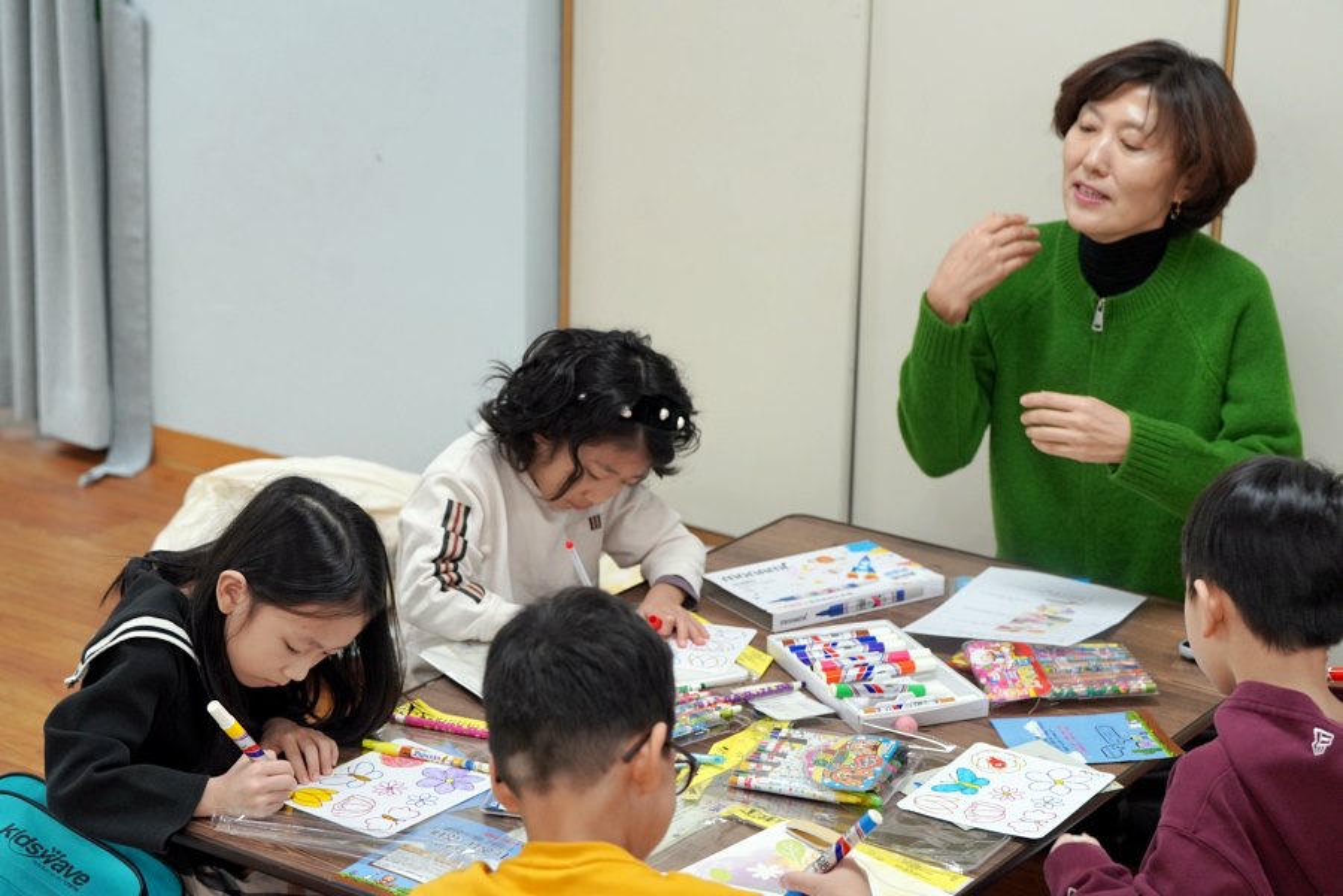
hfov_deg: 28.8
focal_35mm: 70
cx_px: 672
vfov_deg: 19.5
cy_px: 448
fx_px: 2611
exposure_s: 1/160
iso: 1600
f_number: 4
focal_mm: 70
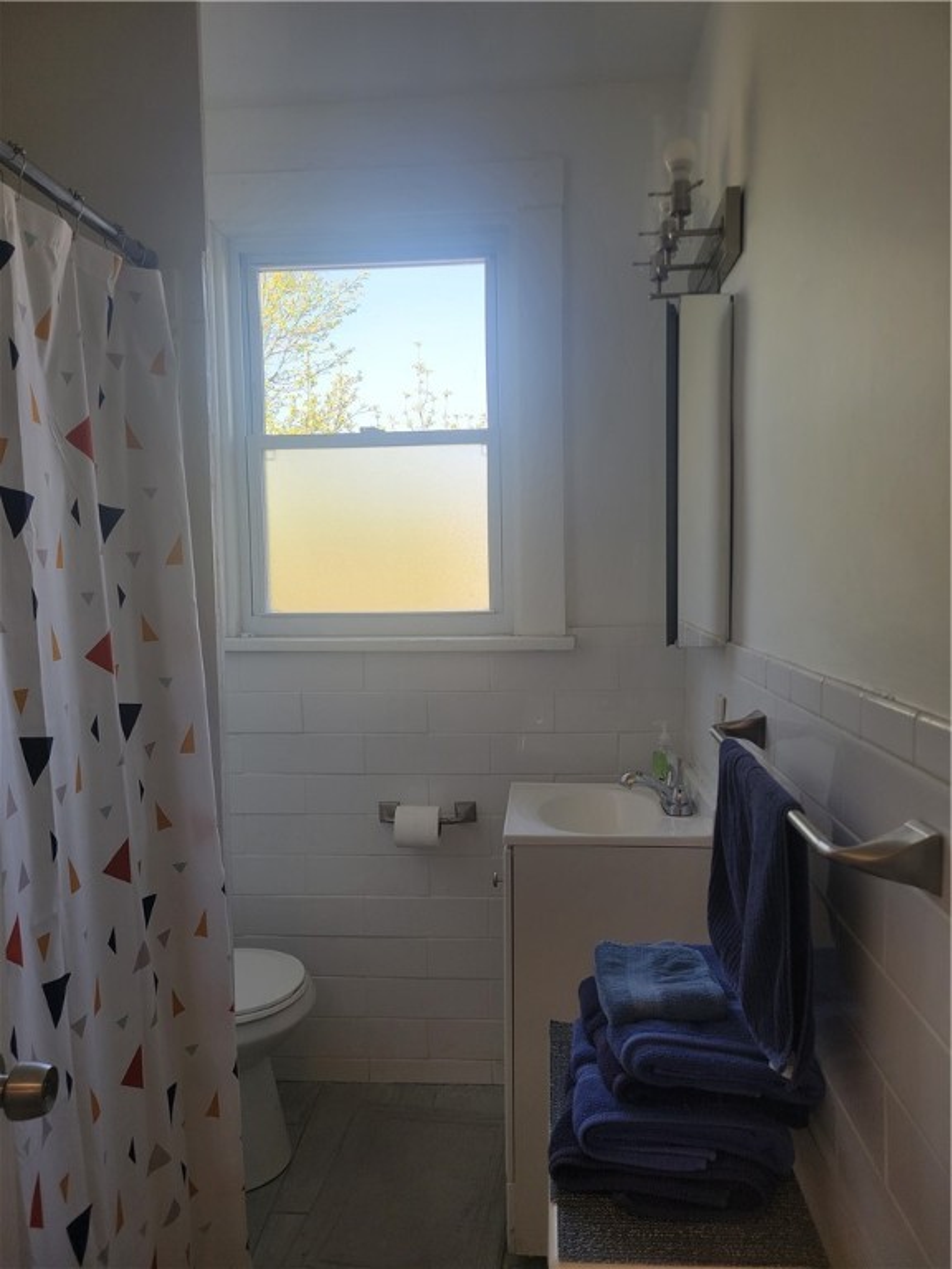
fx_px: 953
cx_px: 476
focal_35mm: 26
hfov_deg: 53.1
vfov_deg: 67.3
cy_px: 634
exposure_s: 1/133
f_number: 1.8
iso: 40
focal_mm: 5.4
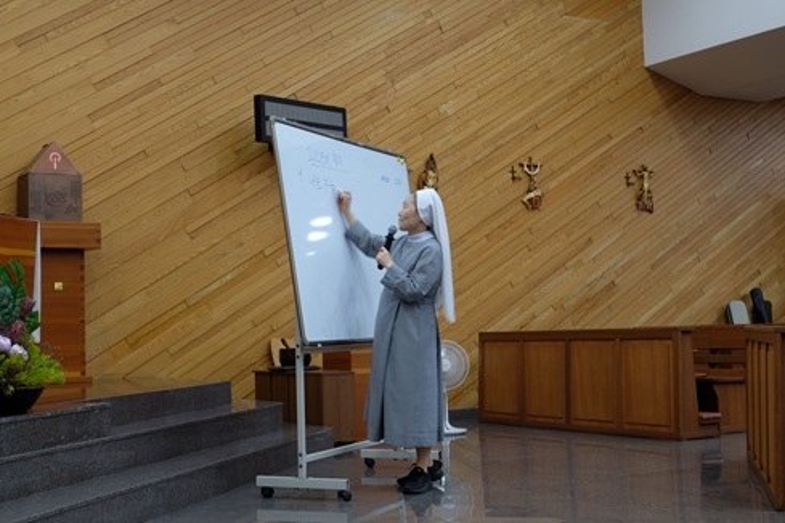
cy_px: 262
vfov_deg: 25.1
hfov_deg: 36.9
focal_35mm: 54
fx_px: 1177
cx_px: 392
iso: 200
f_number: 11
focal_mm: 35.8
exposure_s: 1/2
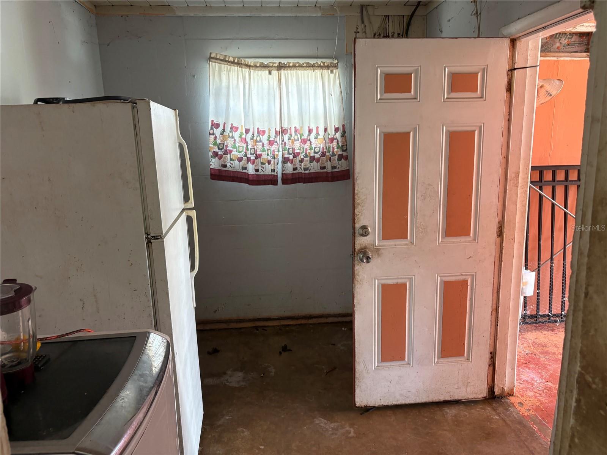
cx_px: 304
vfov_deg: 53.1
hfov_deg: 67.3
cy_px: 228
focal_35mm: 26
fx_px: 456
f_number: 1.6
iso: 125
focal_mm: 5.96
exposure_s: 1/99
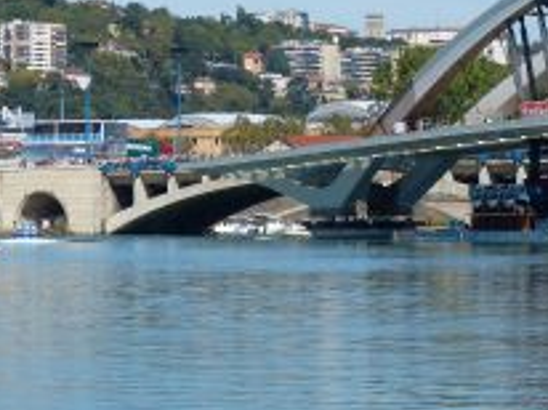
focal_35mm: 253
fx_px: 4001
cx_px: 633
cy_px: 166
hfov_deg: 7.8
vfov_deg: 5.9
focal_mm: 18.7
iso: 100
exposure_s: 1/1300
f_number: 4
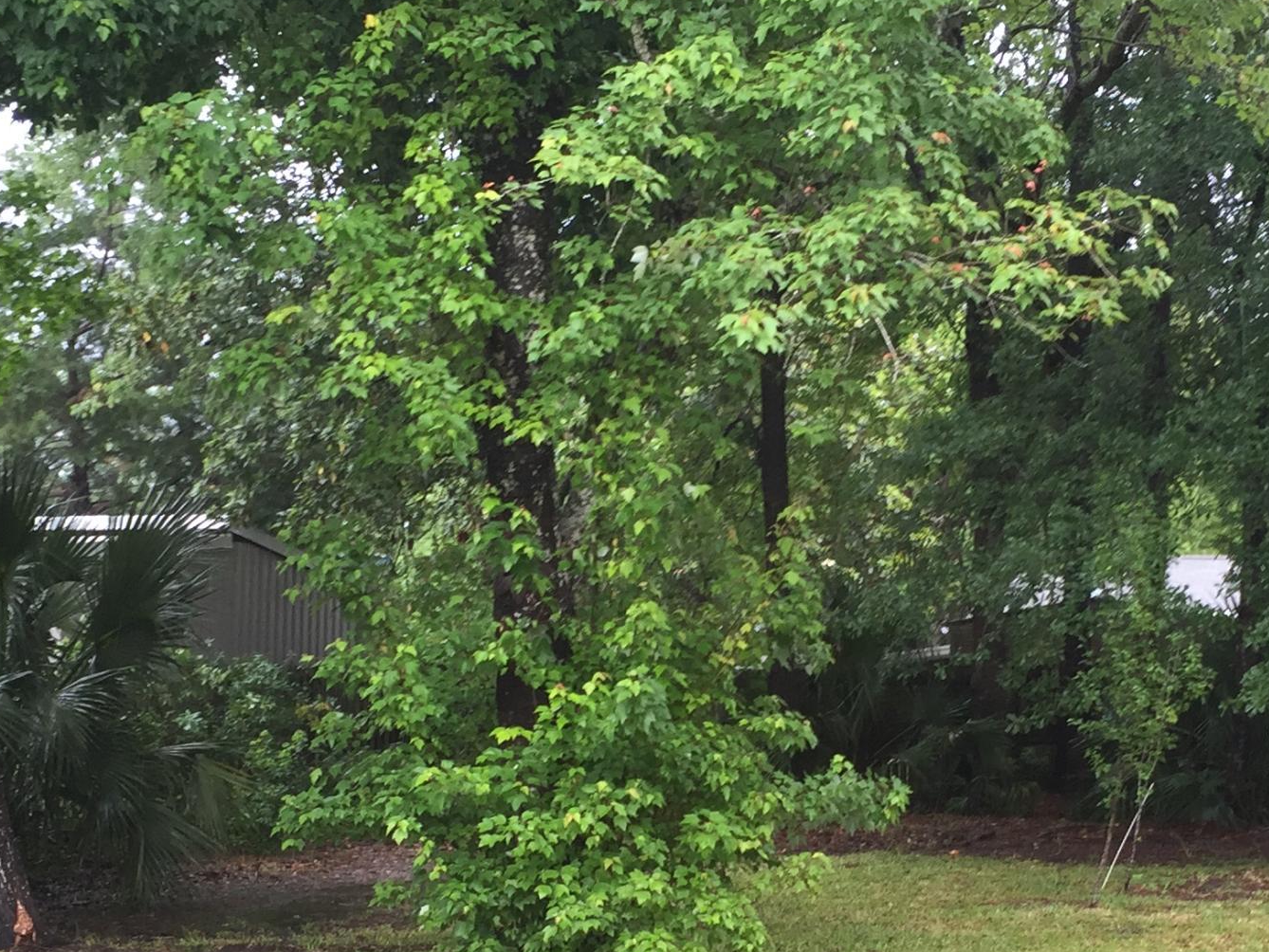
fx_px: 2383
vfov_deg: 22.3
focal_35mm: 65
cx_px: 712
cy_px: 753
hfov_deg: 29.8
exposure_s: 1/120
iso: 50
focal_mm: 4.15
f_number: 2.2
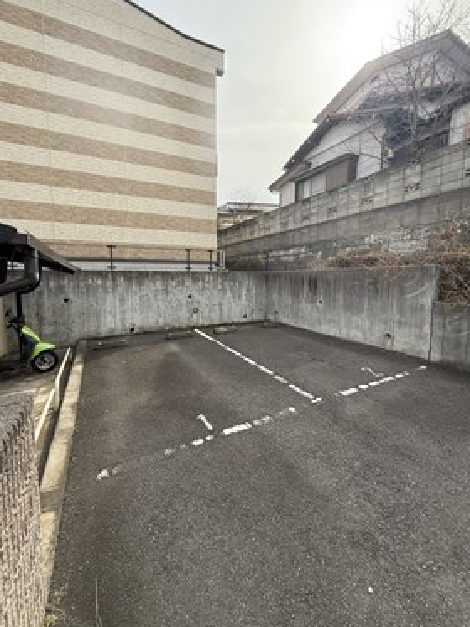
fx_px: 271
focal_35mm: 15
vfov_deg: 98.1
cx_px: 227
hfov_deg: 81.7
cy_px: 304
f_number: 2.2
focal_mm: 2.22
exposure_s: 1/602
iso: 64
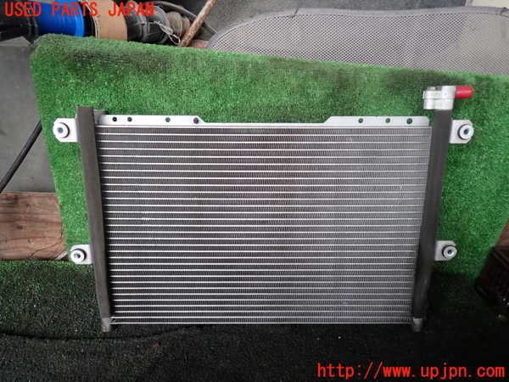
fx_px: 368
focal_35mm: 25
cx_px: 254
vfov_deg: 54.9
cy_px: 191
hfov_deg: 69.4
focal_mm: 4.5
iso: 160
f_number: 2
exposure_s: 1/60
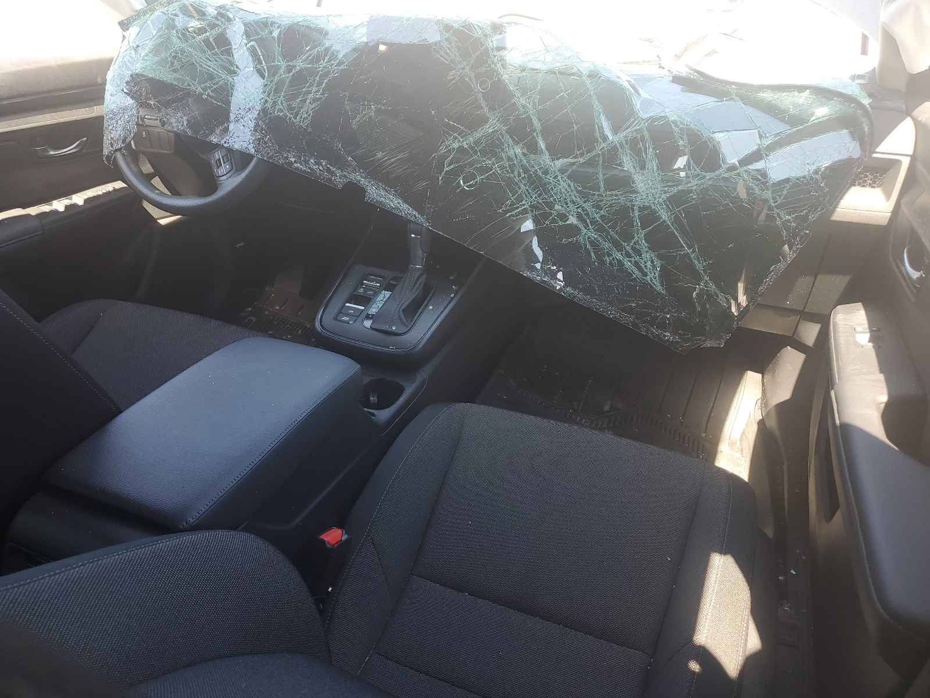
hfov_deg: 67.3
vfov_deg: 53.1
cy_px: 349
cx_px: 465
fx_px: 699
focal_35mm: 26
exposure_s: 1/127
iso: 50
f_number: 1.5
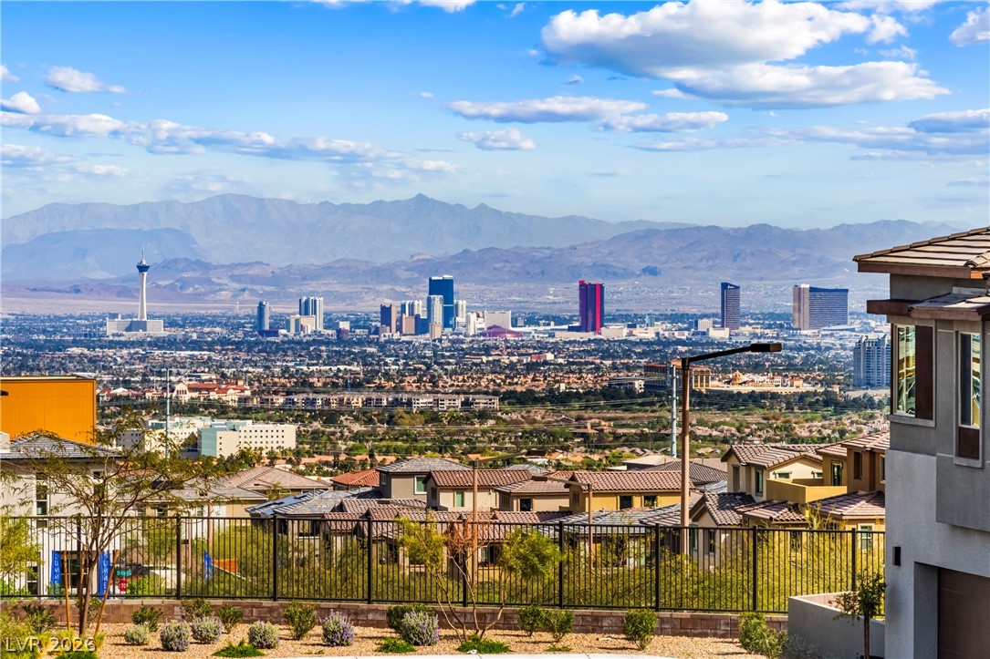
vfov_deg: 8.2
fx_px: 4591
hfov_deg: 12.3
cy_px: 330
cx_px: 495
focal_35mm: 167
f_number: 11
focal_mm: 167
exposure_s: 1/8000
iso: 320
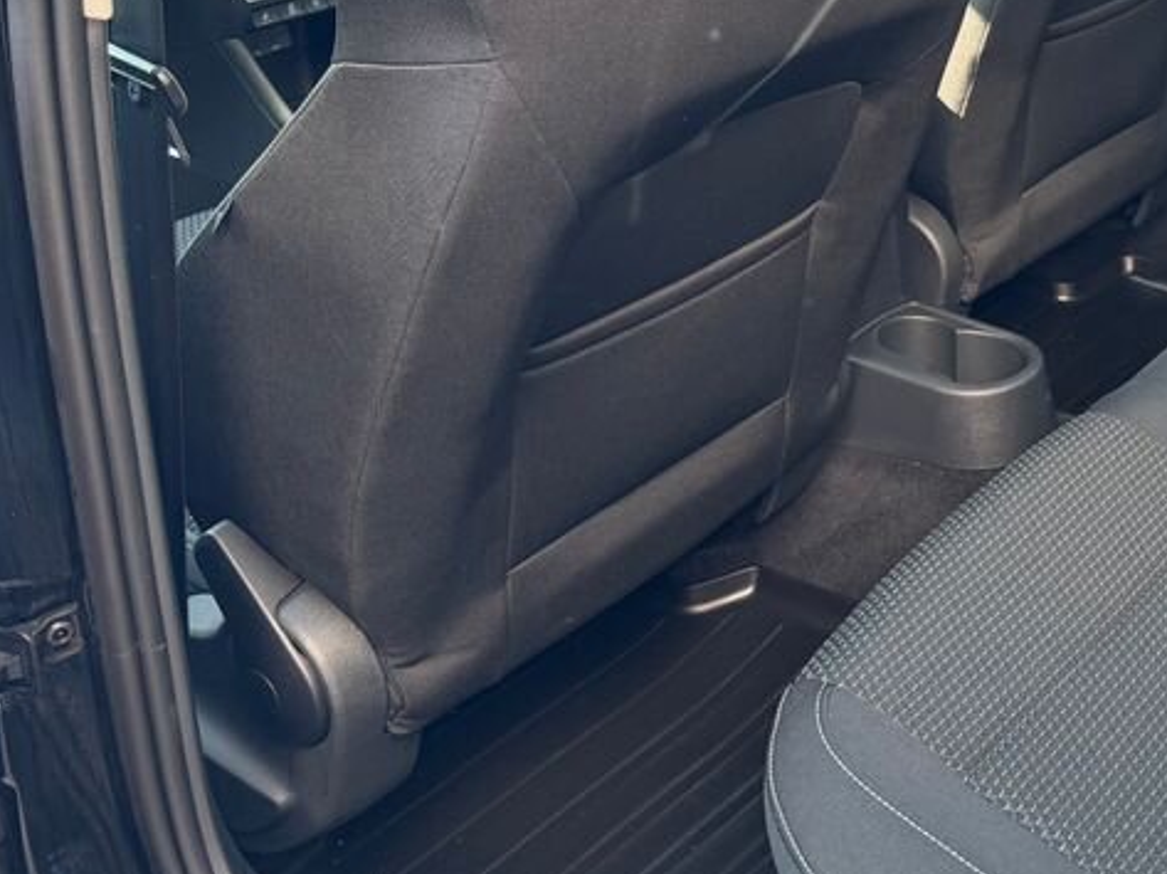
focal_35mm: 52
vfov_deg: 27.3
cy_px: 141
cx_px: 1137
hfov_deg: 34.0
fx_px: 1752
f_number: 1.78
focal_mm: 6.76
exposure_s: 1/144
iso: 80
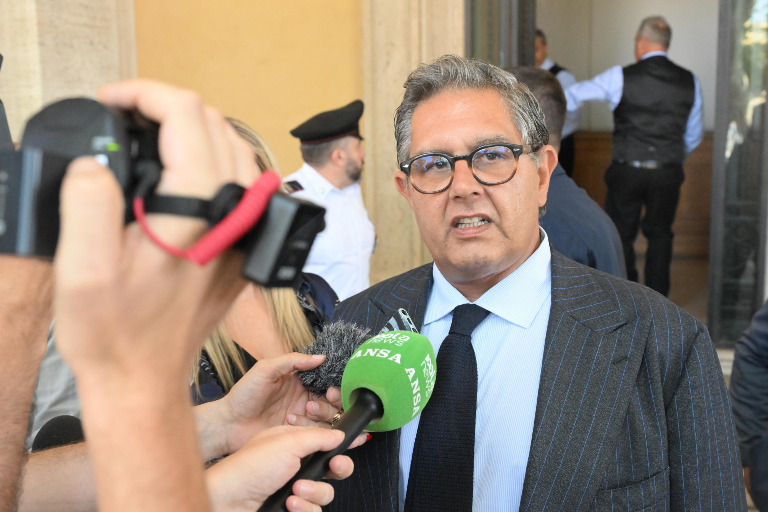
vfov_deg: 30.5
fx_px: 939
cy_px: 256
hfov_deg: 44.5
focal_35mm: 44
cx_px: 384
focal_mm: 44
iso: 8000
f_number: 7.1
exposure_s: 1/640
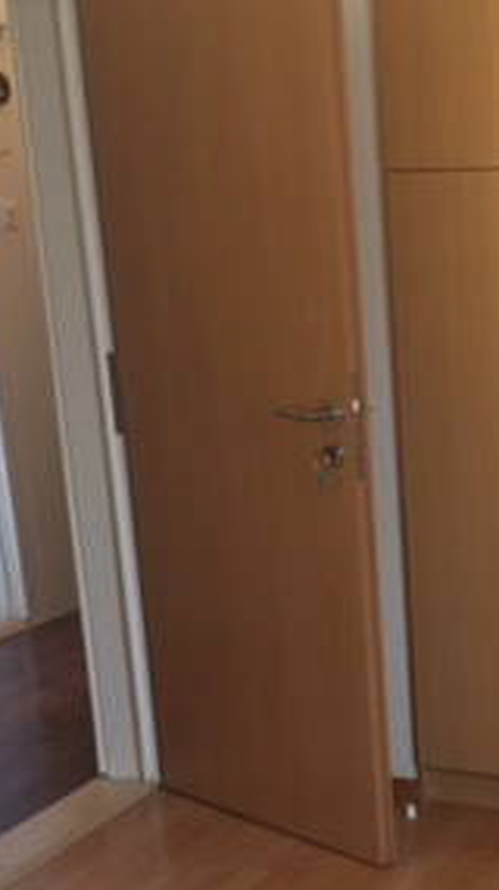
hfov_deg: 16.6
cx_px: 518
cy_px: 696
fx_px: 1673
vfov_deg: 29.2
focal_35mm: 71
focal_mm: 4.15
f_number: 2.2
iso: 50
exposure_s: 1/17
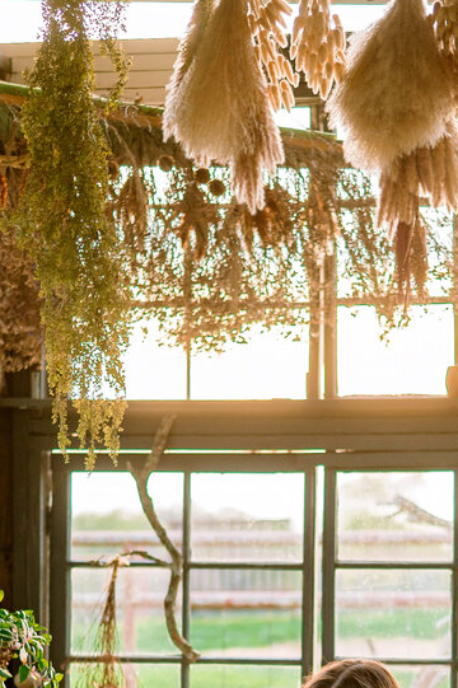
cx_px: 293
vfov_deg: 18.1
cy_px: 627
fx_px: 2121
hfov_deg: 12.3
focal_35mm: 111
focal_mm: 50
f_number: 2.2
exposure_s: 1/160
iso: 640
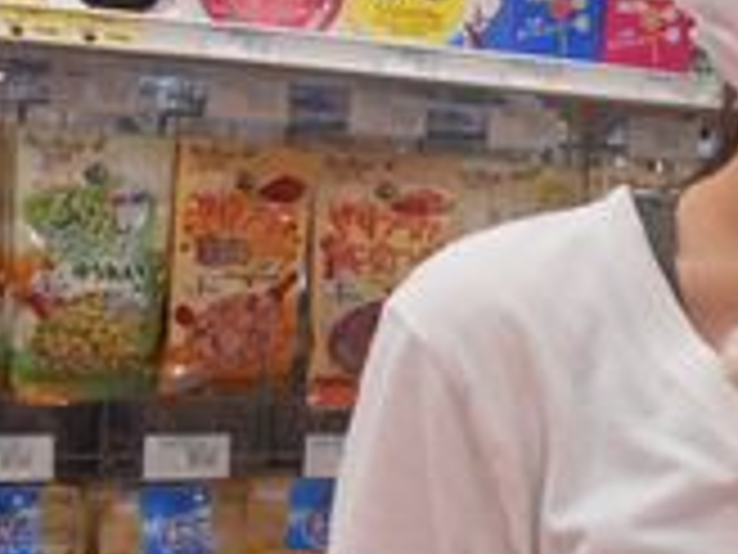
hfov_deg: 19.8
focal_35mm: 95
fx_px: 2025
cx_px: 806
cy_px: 410
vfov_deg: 15.5
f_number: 3.2
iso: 180
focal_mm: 4.6
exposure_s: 1/30
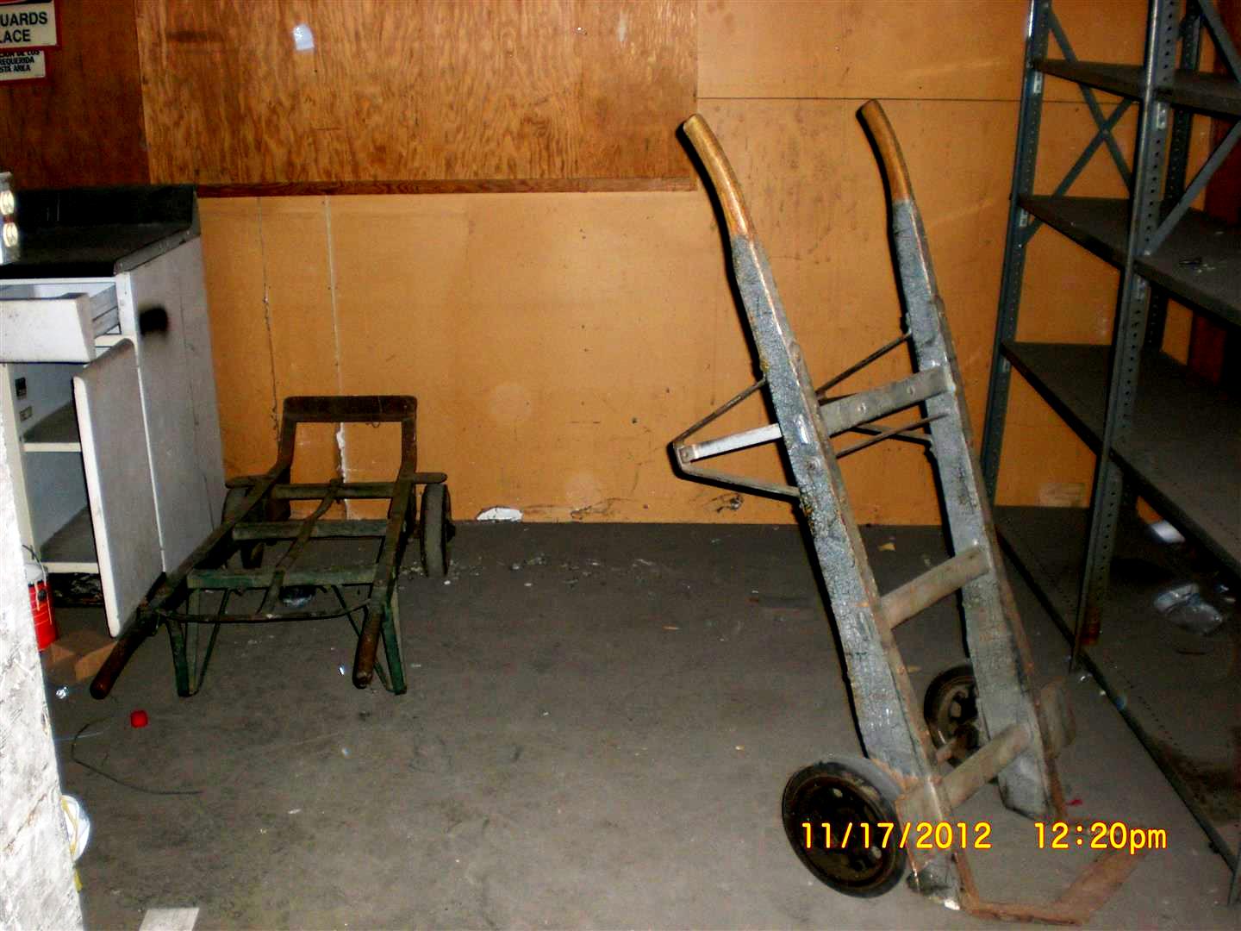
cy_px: 466
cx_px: 620
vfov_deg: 37.7
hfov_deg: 49.0
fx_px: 1362
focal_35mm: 38
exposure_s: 1/60
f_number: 3.1
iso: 50
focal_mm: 6.3
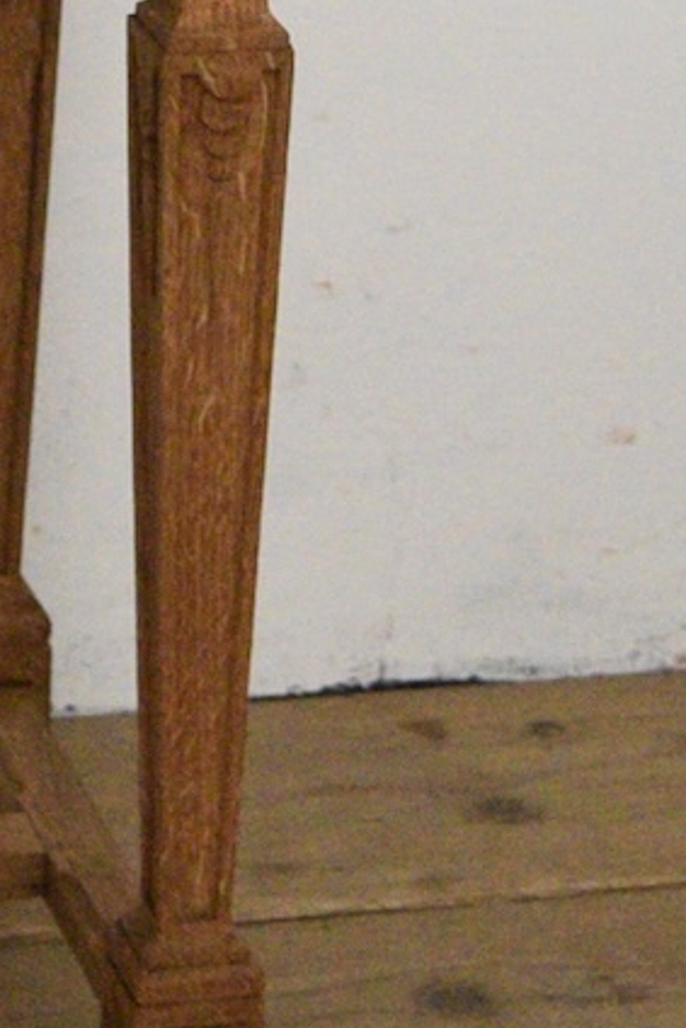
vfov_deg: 8.7
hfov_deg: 5.8
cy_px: -316
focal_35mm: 234
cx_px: -177
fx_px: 6683
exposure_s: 1/50
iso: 12800
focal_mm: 46
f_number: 4
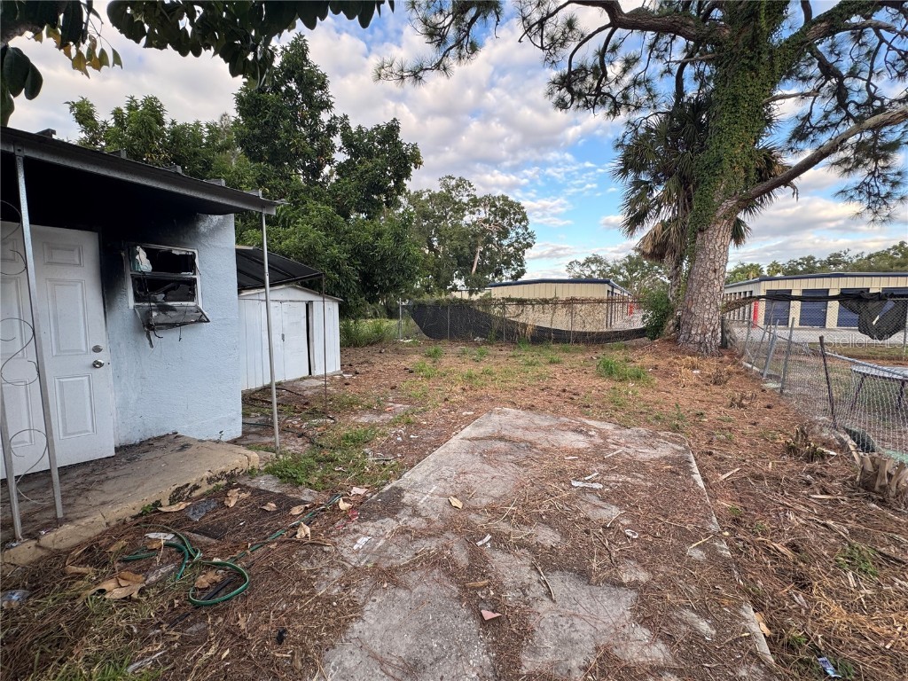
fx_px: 367
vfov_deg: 85.7
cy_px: 340
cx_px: 454
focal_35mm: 14
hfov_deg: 102.1
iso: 40
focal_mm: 2.22
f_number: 2.2
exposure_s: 1/148
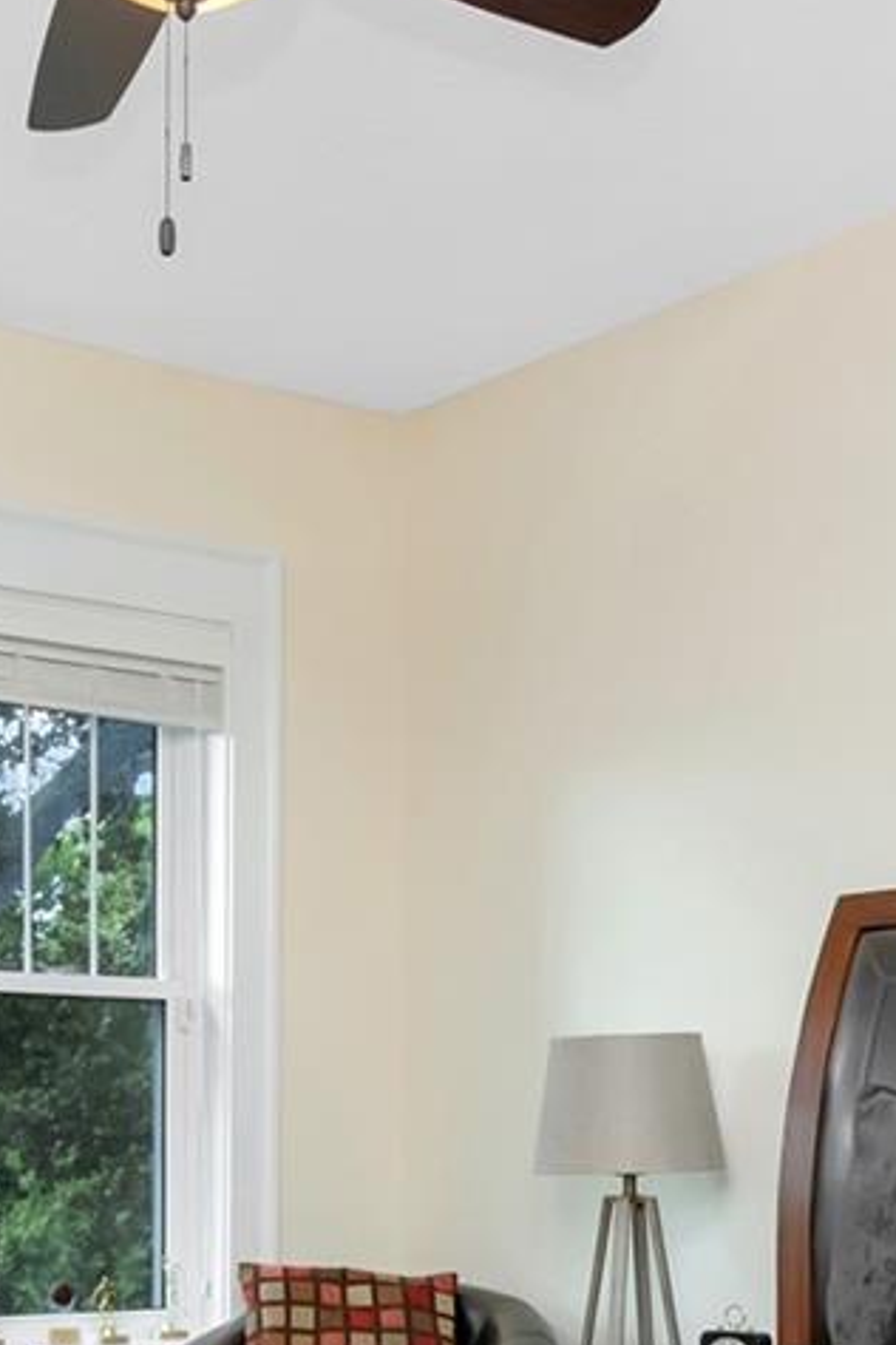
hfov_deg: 24.0
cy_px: 1195
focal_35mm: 56
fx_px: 2079
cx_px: 207
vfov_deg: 34.0
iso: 1000
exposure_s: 1/100
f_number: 8
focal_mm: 11
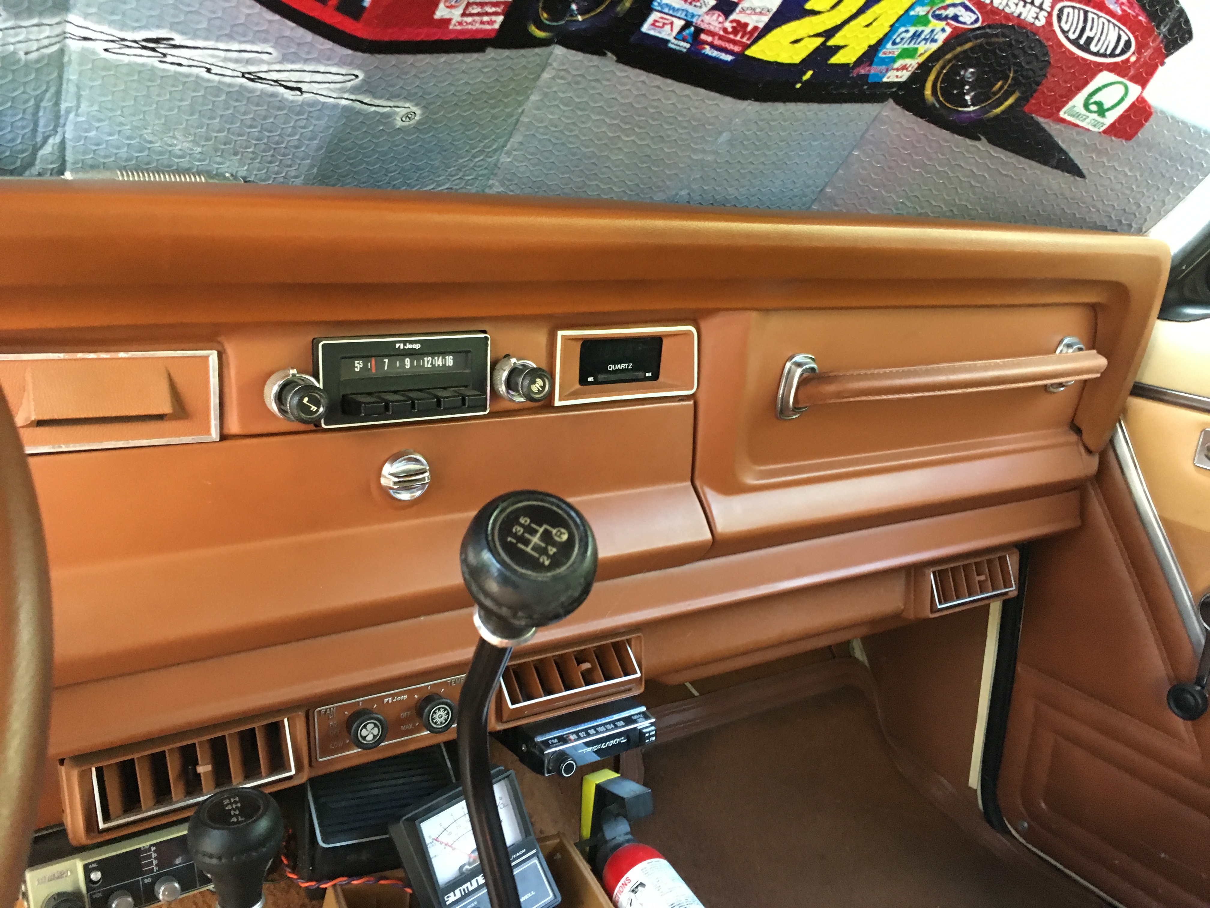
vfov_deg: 48.2
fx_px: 1014
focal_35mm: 29
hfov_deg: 61.7
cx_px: 605
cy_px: 454
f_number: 2.2
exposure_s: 1/30
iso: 200
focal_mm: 4.15
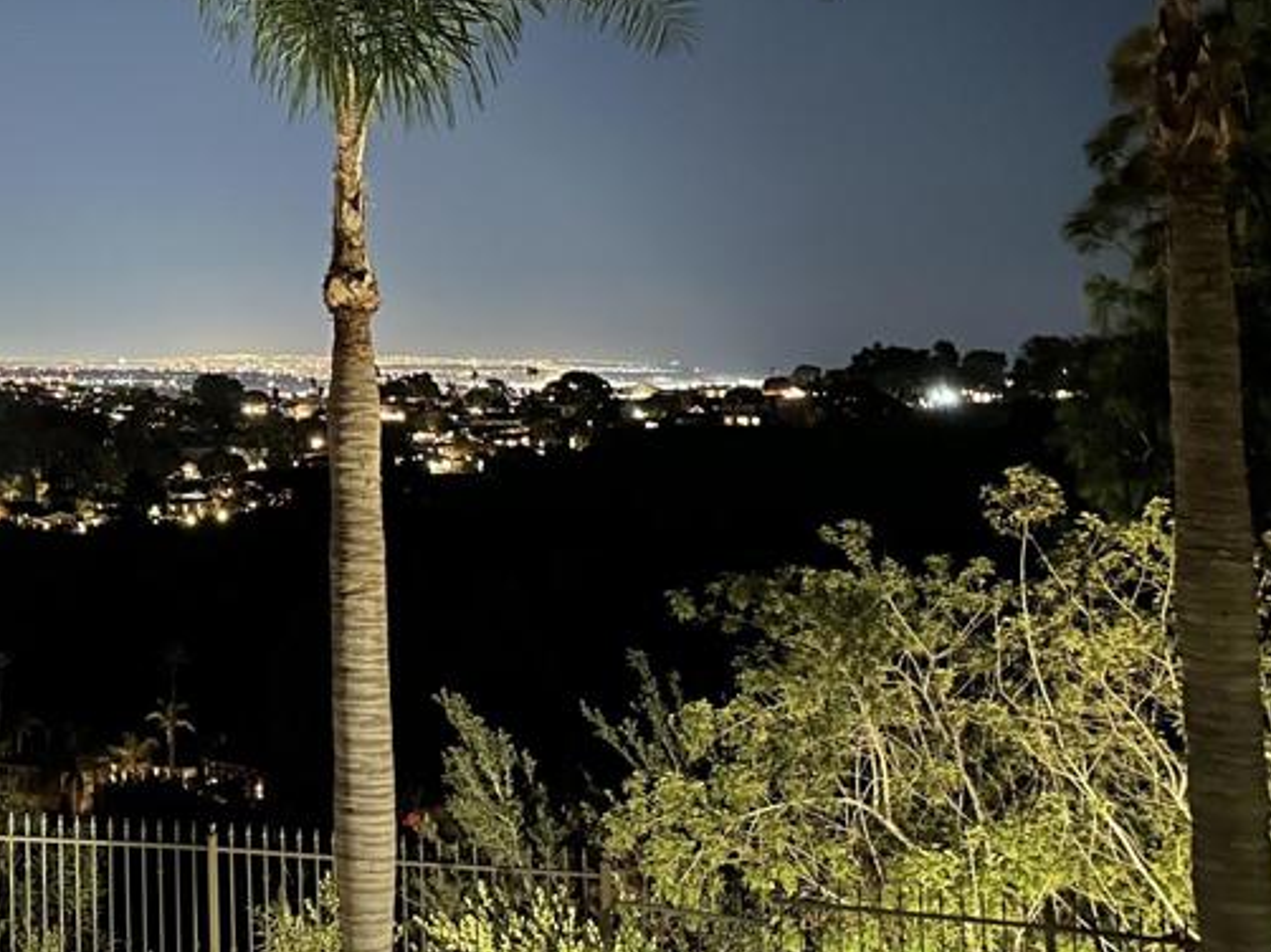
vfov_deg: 29.0
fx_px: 1798
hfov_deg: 36.8
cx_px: 157
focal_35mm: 49
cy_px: 185
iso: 3200
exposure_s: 1/5
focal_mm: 6.86
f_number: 1.78
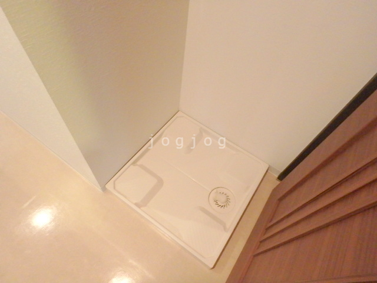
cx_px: 188
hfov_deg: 79.0
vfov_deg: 63.4
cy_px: 142
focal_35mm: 21
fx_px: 229
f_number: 3.5
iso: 800
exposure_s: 1/30
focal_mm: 3.7
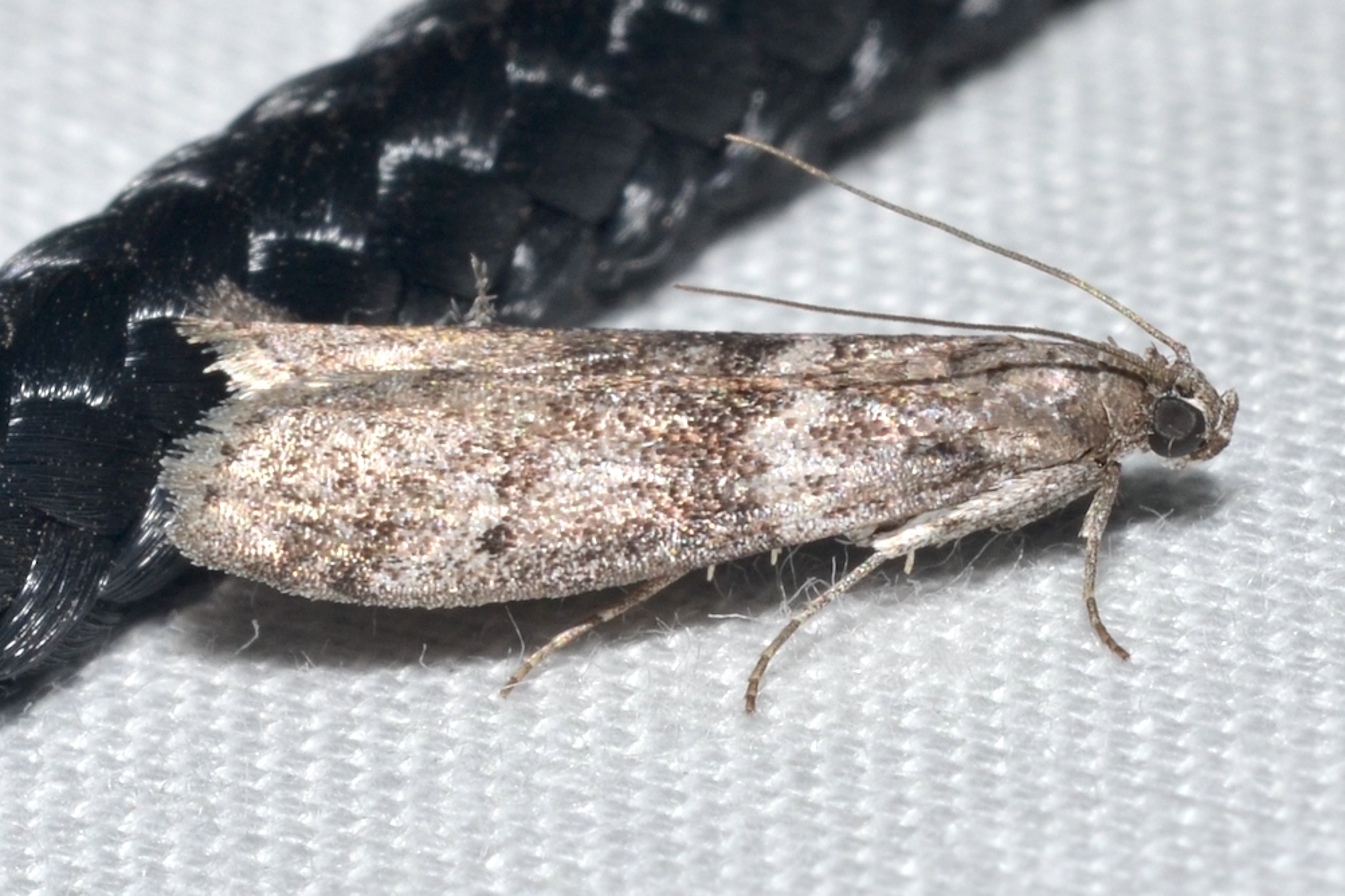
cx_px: 687
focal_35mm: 189
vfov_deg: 7.3
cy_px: 471
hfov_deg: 10.9
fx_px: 7046
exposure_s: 1/200
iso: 200
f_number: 20
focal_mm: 105
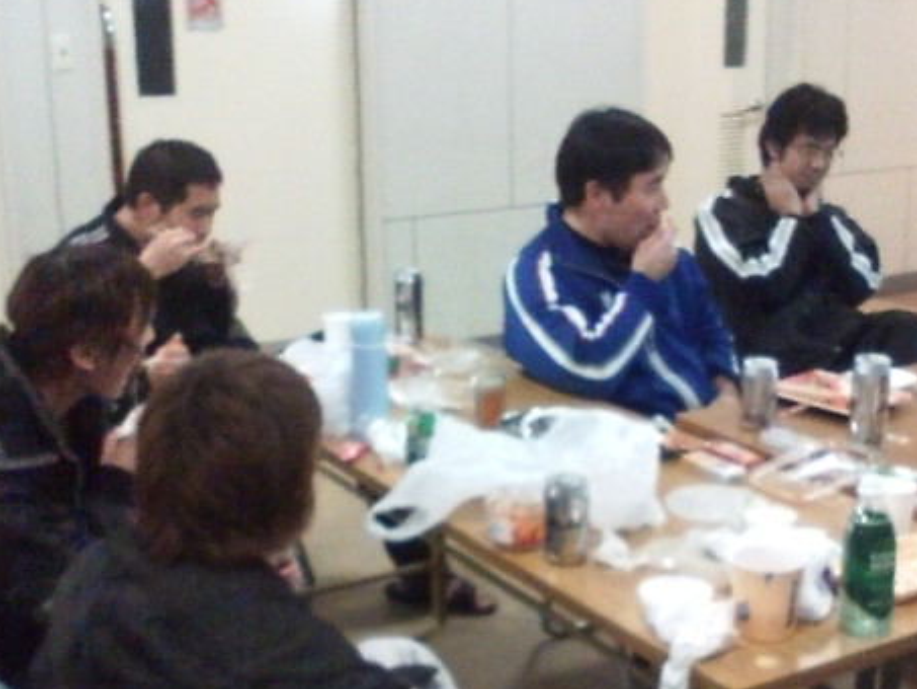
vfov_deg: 35.1
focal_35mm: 41
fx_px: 1086
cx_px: 506
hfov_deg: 45.7
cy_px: 393
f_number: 3.5
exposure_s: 1/20
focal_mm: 3.73
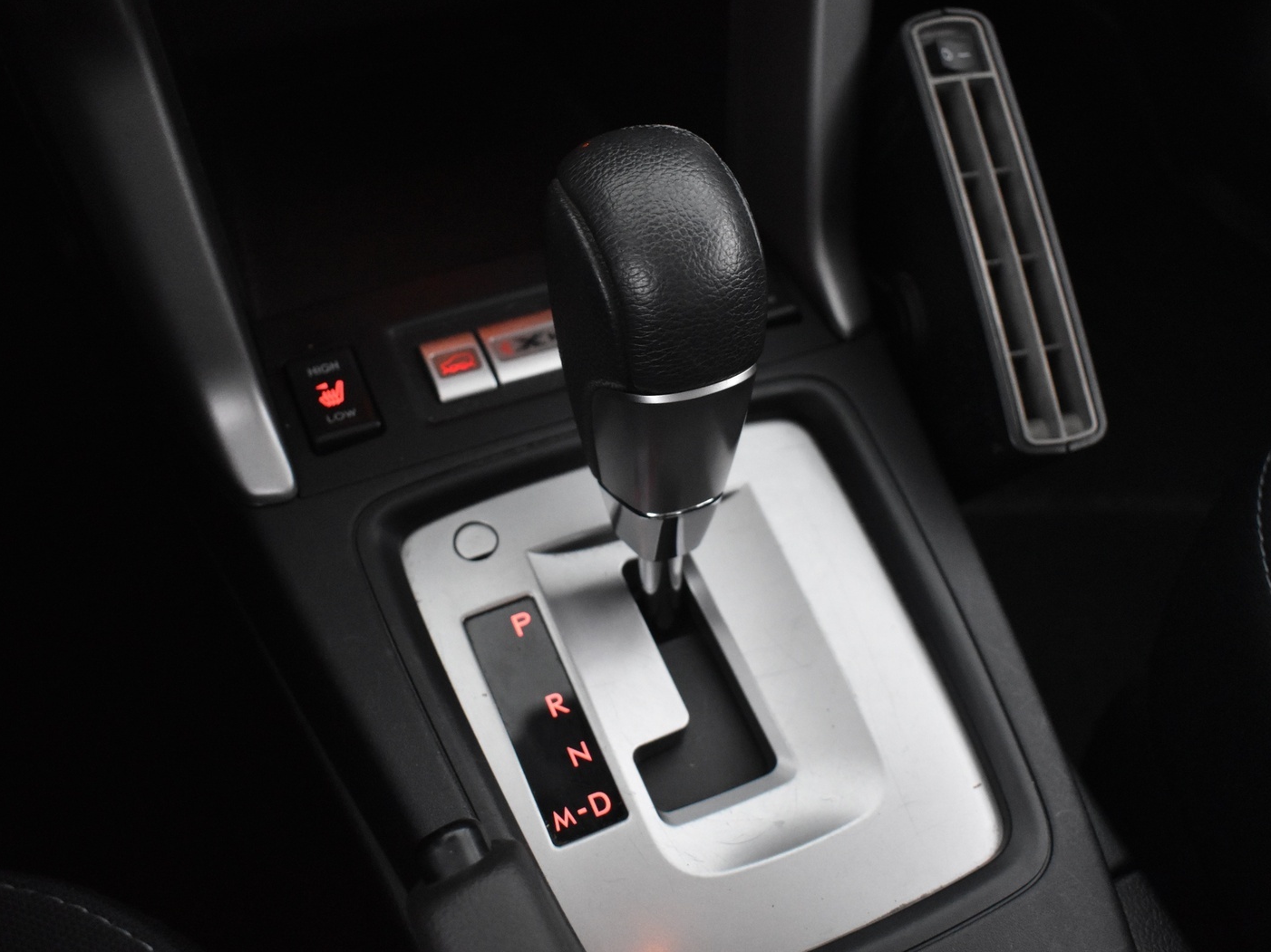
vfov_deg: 35.9
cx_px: 643
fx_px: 1468
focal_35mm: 40
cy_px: 470
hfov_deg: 46.8
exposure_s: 1/30
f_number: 3.8
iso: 3200
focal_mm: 24
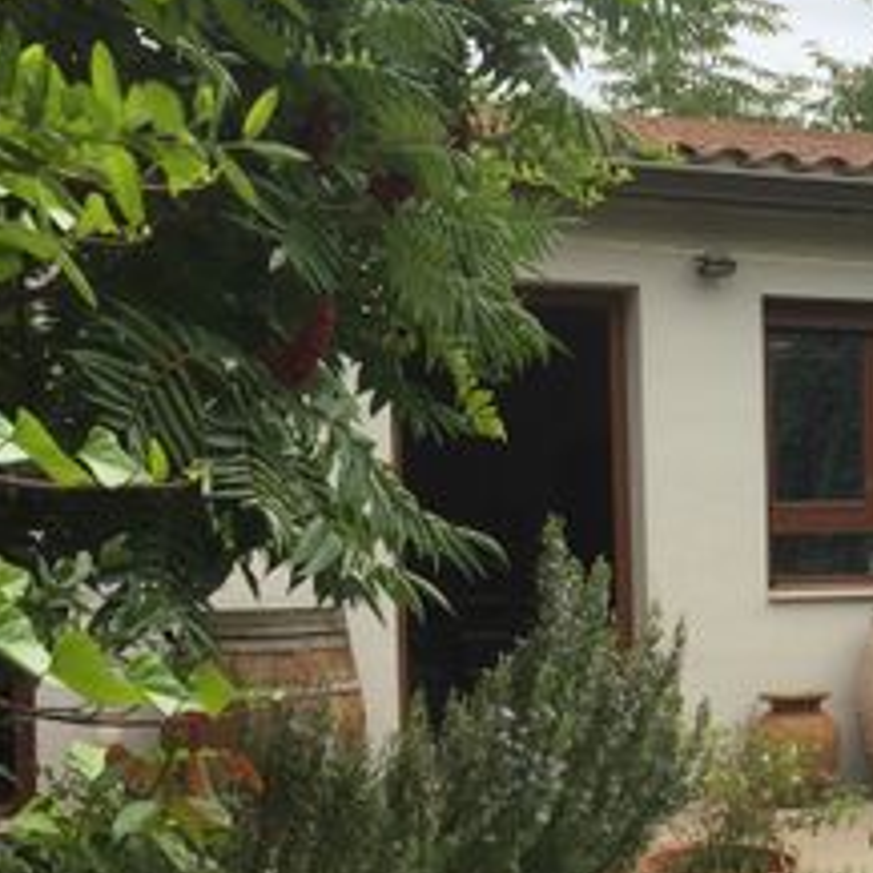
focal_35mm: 71
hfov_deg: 22.3
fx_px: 2026
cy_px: 587
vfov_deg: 24.2
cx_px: 1074
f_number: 2.2
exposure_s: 1/1130
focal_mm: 4.15
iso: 32
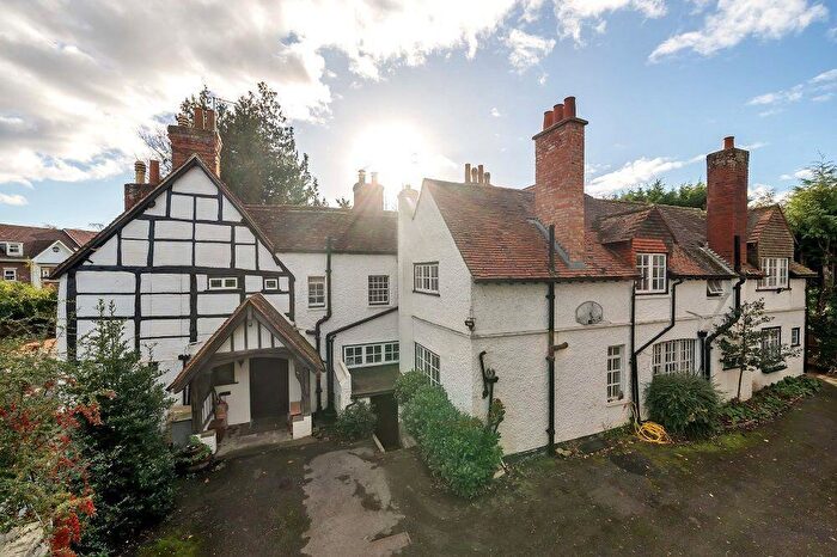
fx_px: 325
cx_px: 418
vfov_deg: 81.2
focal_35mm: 14
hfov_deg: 104.3
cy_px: 278
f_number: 8
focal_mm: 14
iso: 400
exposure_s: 1/800
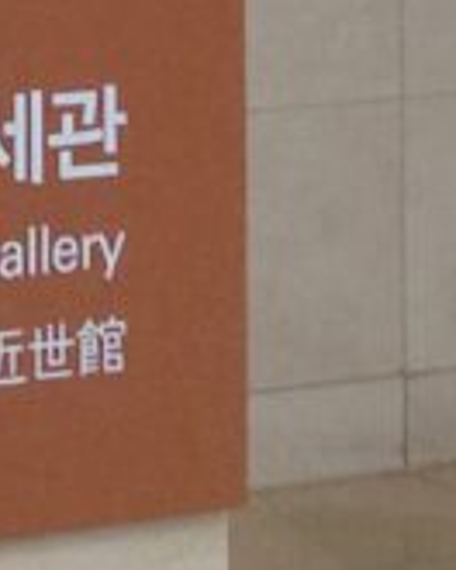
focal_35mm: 151
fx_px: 2547
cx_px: -757
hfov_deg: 8.9
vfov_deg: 10.0
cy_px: -1057
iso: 250
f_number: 1.8
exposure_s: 1/60
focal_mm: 4.69
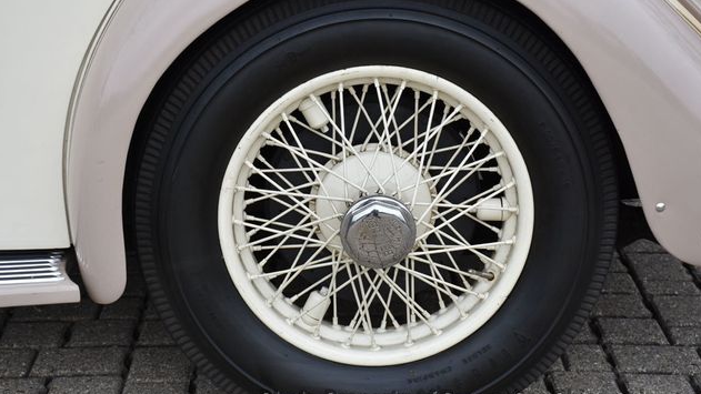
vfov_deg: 14.6
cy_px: 182
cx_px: 350
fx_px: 1543
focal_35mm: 83
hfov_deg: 25.6
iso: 500
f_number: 8
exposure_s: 1/500
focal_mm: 52
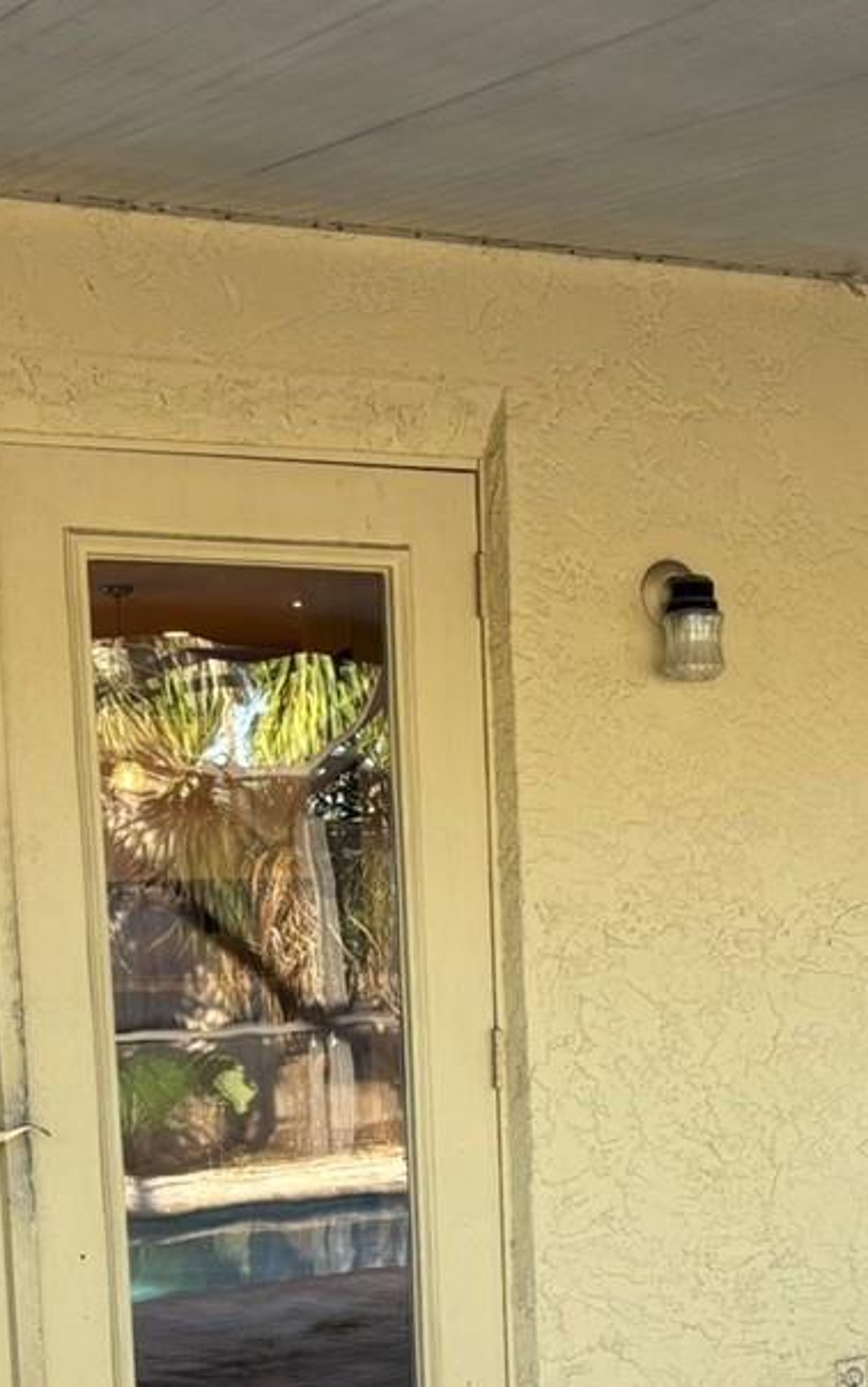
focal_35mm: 73
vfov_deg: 26.9
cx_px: 574
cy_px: 1323
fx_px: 2760
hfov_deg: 17.8
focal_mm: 5.96
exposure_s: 1/121
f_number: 1.6
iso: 64
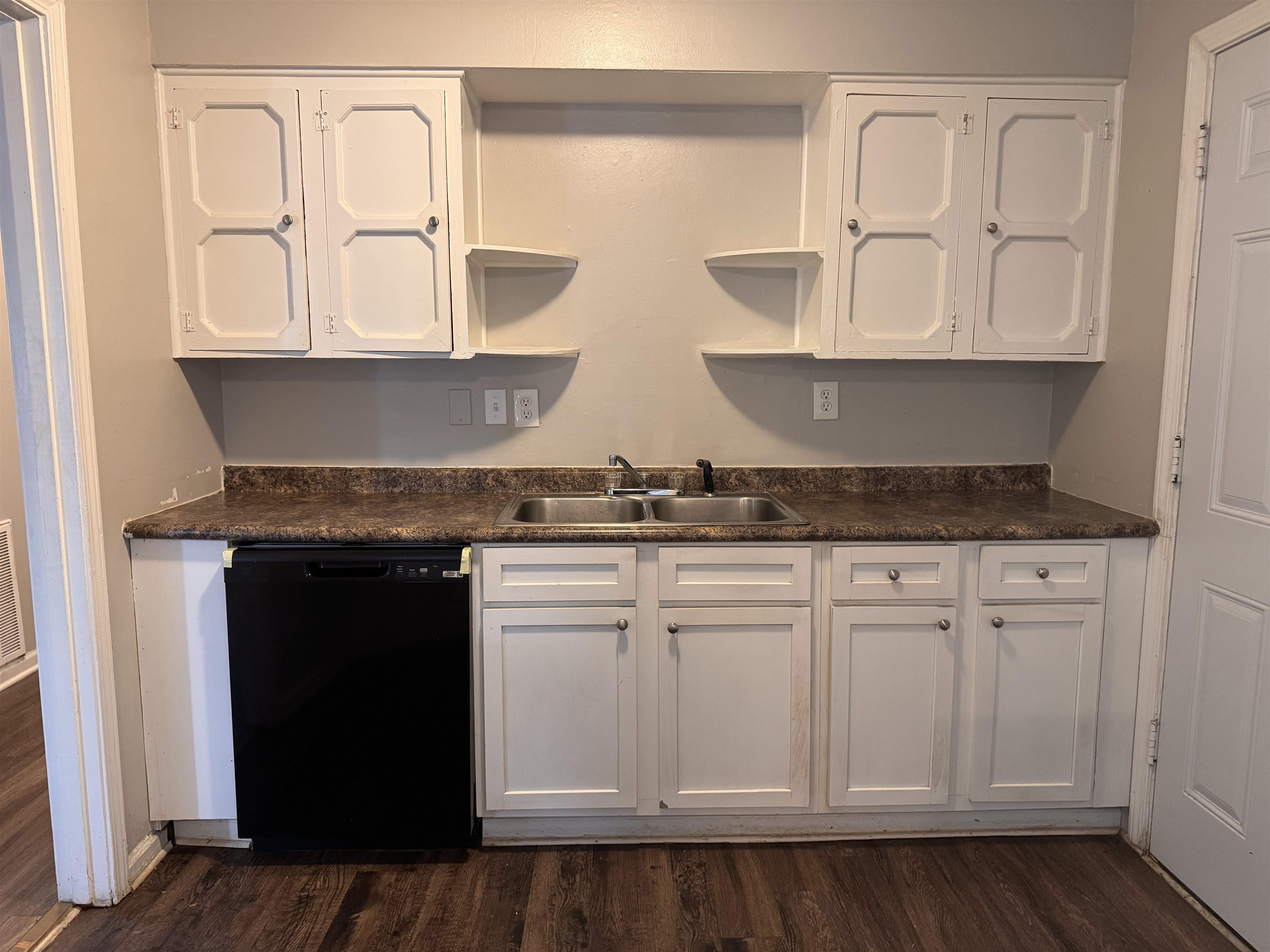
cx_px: 635
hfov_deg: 71.6
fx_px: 881
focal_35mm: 24
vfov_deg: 56.8
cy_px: 476
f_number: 1.78
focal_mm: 6.76
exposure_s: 1/60
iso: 400
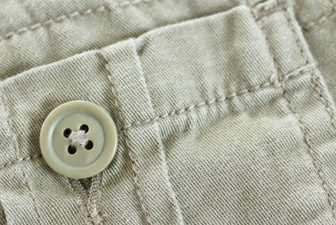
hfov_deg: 15.2
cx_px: 168
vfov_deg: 10.2
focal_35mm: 135
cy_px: 112
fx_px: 1260
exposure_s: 1/8
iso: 200
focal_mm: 90
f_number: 6.3
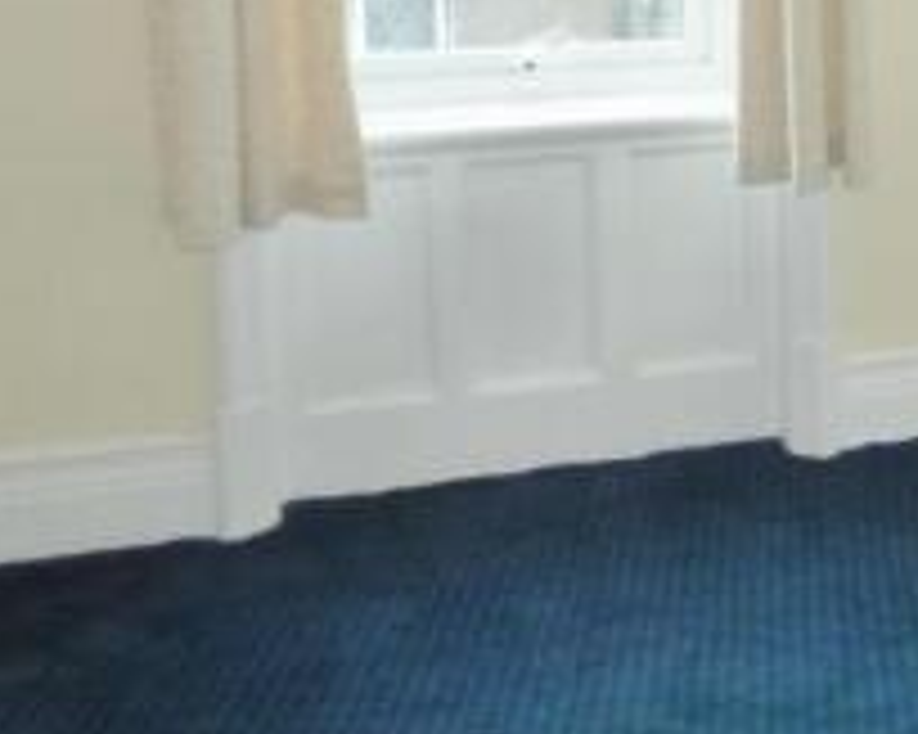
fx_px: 1819
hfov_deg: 25.2
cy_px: -43
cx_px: 1132
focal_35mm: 67
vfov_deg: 21.8
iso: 100
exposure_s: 1/60
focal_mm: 4.3
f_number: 2.5
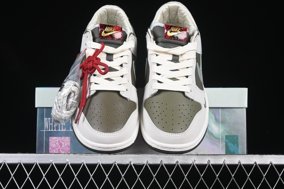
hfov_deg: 27.0
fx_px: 592
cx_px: 142
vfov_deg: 18.2
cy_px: 94
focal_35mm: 75
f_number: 6.3
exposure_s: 1/60
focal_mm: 50
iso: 160
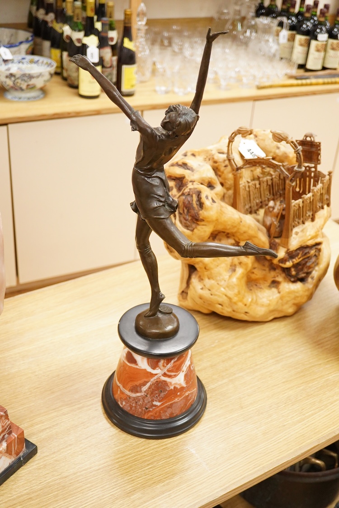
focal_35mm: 45
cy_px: 254
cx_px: 170
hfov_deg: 29.9
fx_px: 636
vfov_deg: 43.6
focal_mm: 30
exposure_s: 1/250
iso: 2500
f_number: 3.5
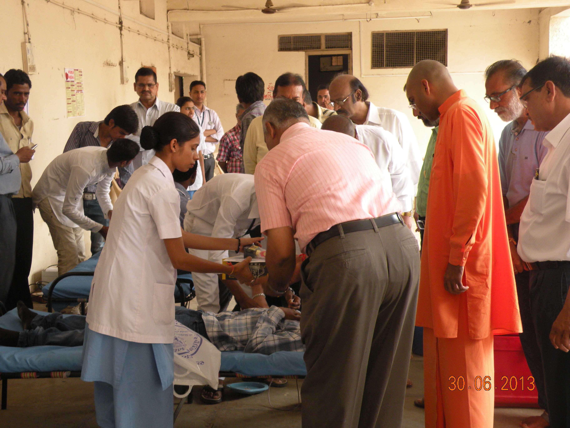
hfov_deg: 34.3
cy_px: 214
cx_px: 285
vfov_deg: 26.1
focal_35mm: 56
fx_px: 922
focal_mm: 9.8
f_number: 3.5
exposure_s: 1/60
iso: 159
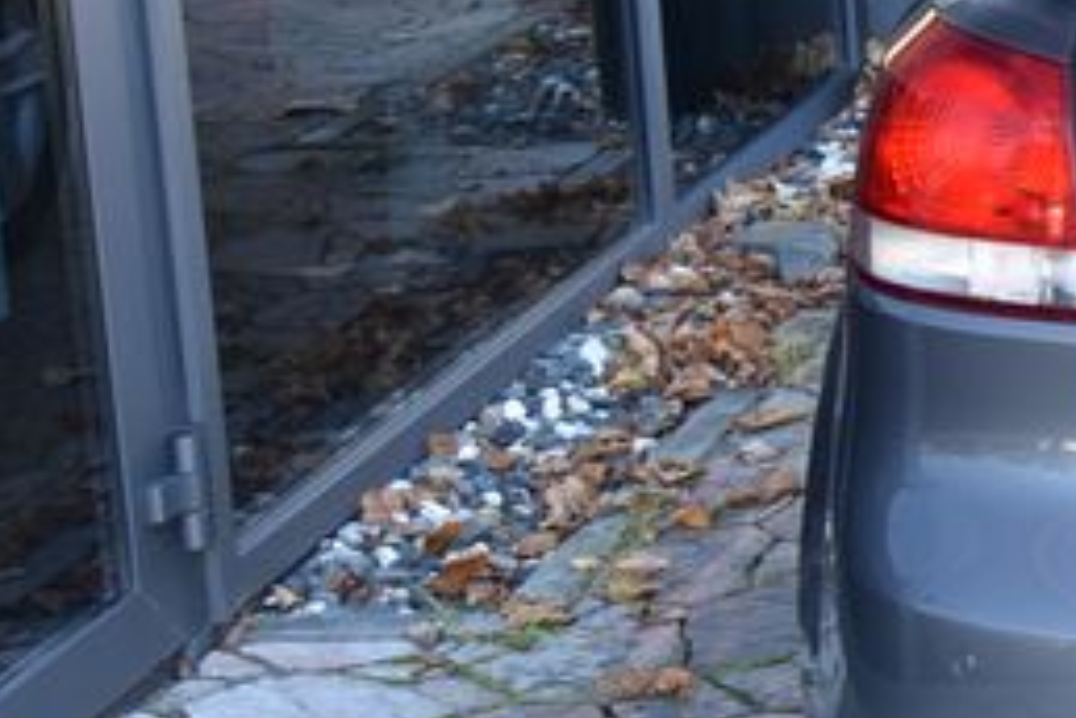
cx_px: 1793
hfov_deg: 15.0
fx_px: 3676
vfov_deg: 11.0
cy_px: -121
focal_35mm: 123
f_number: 5
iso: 500
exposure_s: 1/100
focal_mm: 31
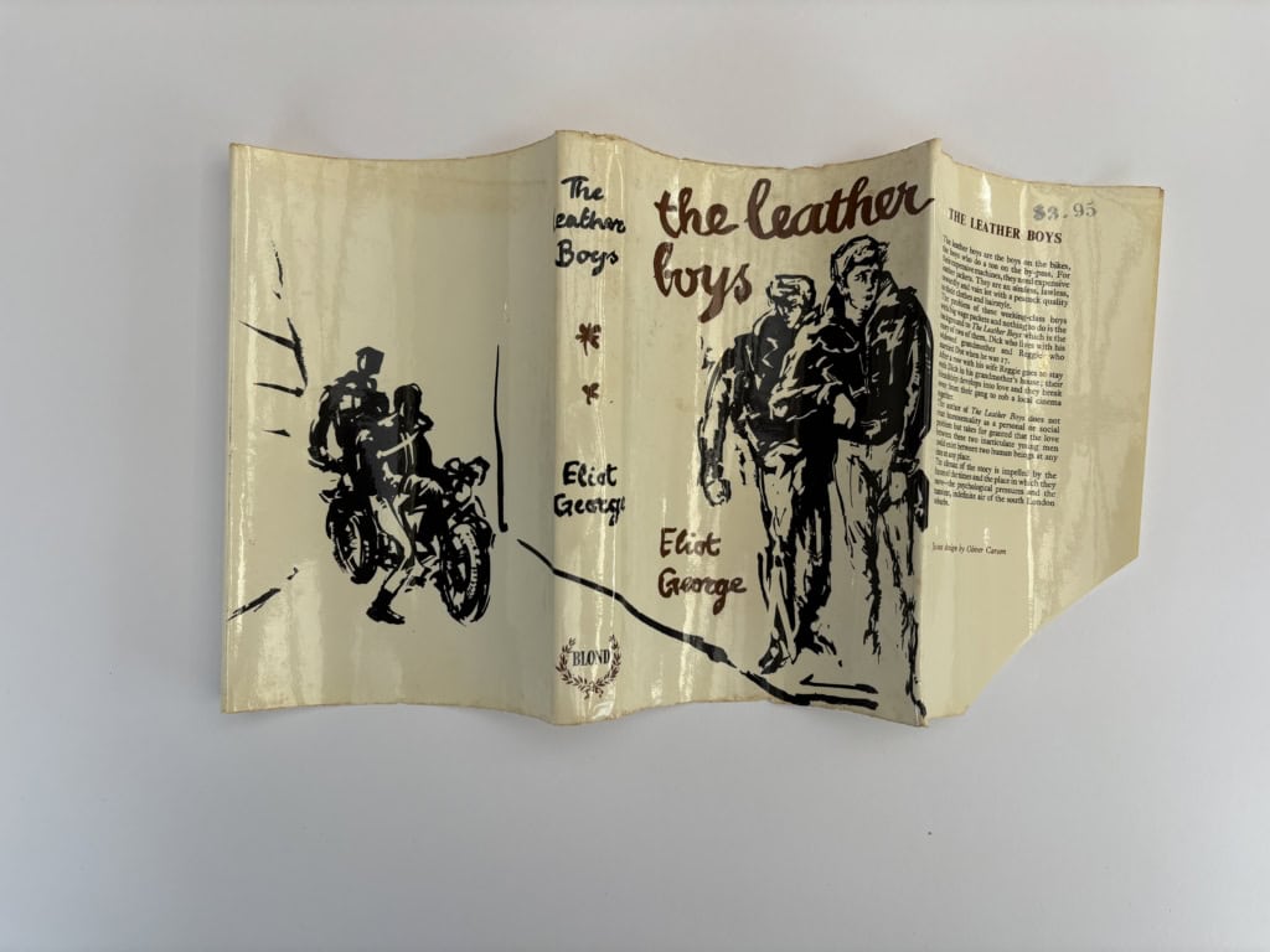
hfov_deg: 67.3
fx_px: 954
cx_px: 635
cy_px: 476
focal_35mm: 26
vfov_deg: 53.1
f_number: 1.6
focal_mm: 6
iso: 50
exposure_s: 1/517
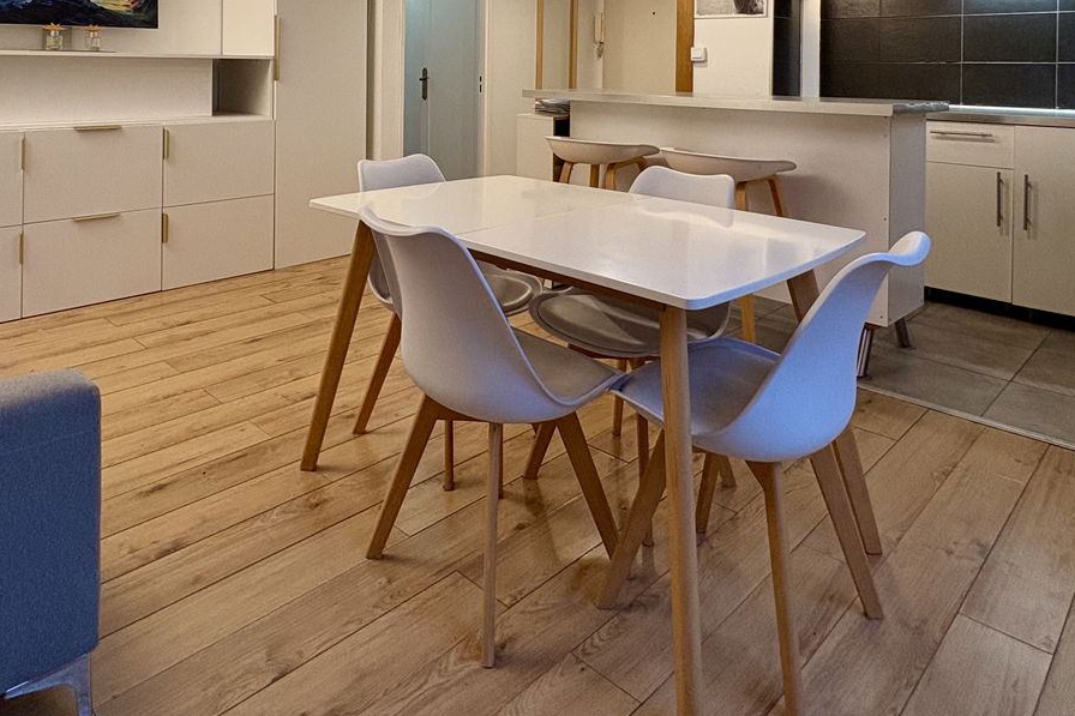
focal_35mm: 26
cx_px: 457
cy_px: 68
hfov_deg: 69.0
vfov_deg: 44.9
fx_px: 776
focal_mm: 2.22
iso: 200
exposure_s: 1/100
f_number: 2.2
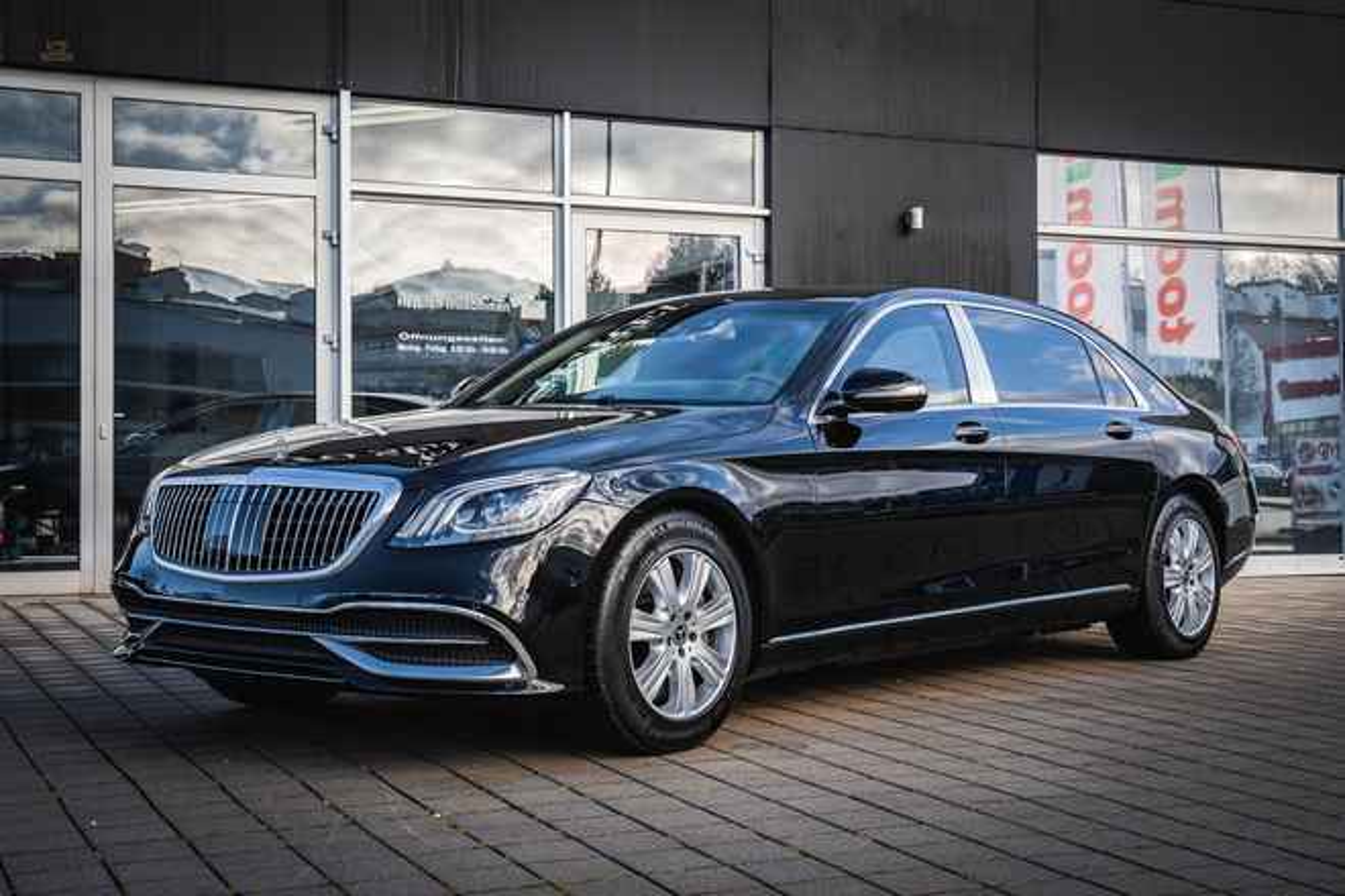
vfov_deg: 27.5
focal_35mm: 49
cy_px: 448
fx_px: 1831
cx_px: 672
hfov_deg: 40.3
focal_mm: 49
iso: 1000
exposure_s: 1/400
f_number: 8
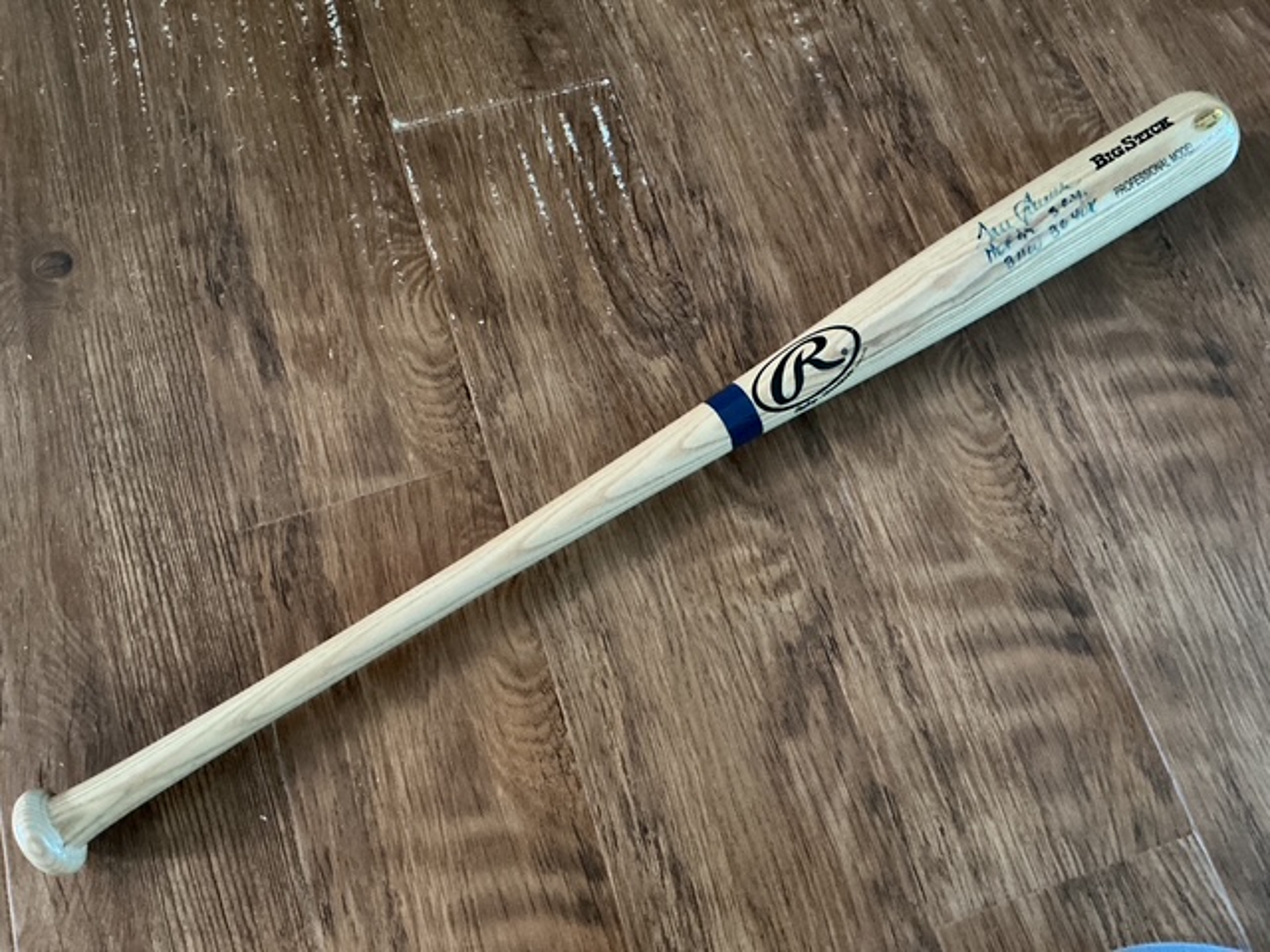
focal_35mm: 29
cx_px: 635
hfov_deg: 61.7
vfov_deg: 48.2
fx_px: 1064
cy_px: 476
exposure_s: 1/24
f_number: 1.8
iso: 500
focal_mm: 3
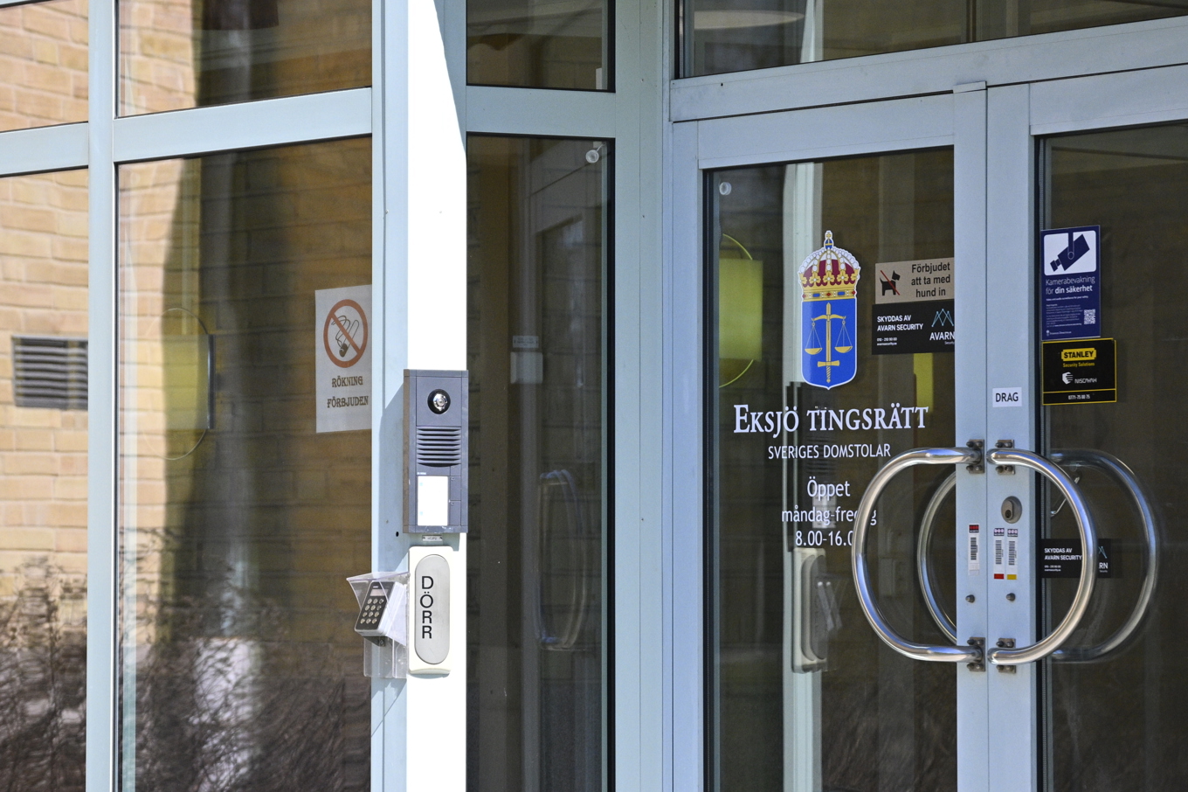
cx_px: 594
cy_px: 396
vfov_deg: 19.4
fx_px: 2309
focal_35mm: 70
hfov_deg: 28.8
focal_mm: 70
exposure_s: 1/10000
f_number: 2.8
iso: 1000
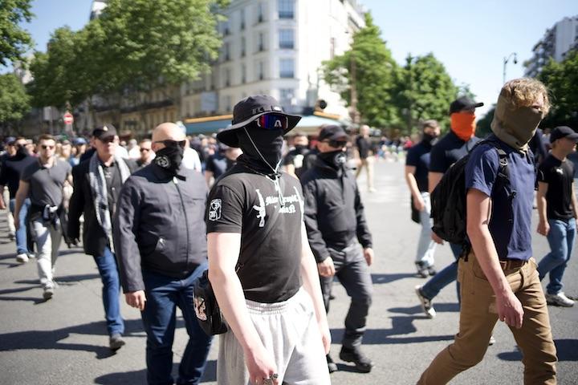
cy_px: 192
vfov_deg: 37.9
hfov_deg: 54.4
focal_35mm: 35
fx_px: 562
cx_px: 289
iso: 800
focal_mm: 35
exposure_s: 1/8000
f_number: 1.8
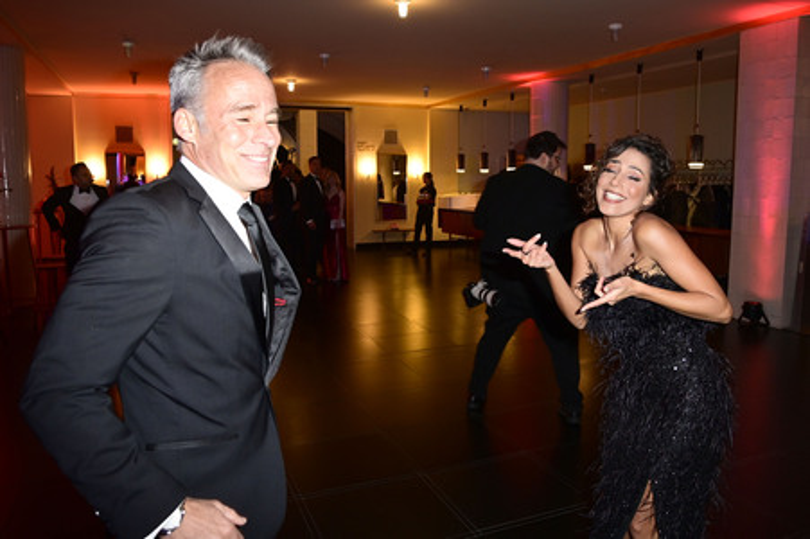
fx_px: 540
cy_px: 270
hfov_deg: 73.8
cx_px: 405
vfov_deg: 53.1
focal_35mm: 24
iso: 2000
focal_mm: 24
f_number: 5
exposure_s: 1/80
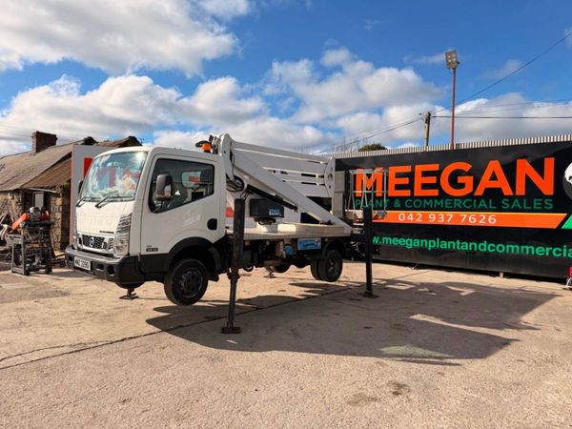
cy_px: 214
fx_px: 397
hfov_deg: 71.6
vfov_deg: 56.8
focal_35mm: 24
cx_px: 286
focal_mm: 6.76
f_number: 1.78
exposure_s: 1/4405
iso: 80
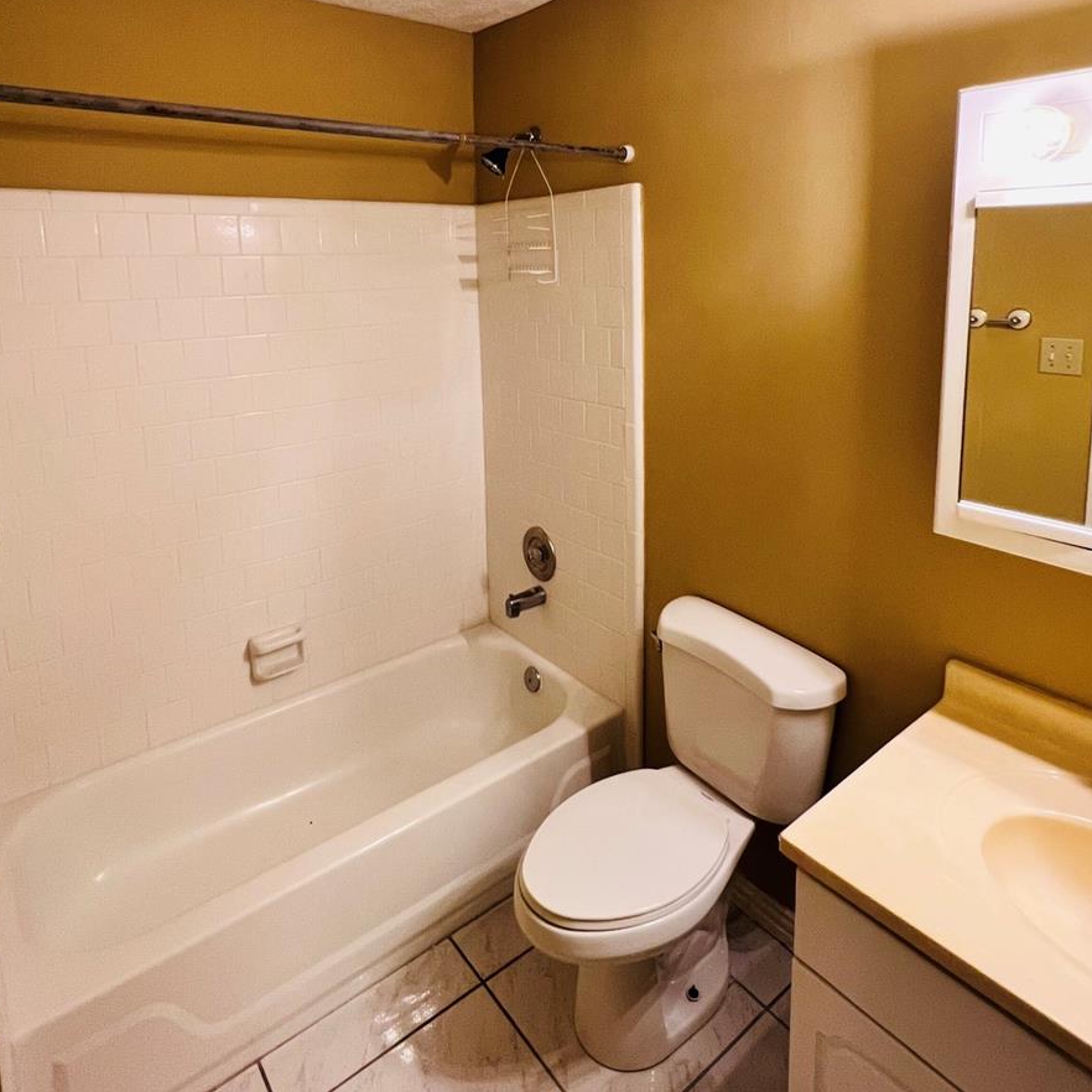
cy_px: 360
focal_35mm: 20
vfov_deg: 72.5
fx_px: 714
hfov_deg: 74.7
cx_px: 579
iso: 160
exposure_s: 1/60
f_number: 1.8
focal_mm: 1.57
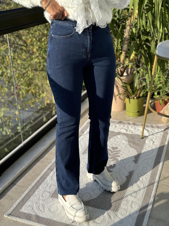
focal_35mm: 48
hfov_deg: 30.3
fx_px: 312
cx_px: 84
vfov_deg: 39.7
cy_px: 113
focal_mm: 6.76
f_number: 1.78
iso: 64
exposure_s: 1/495
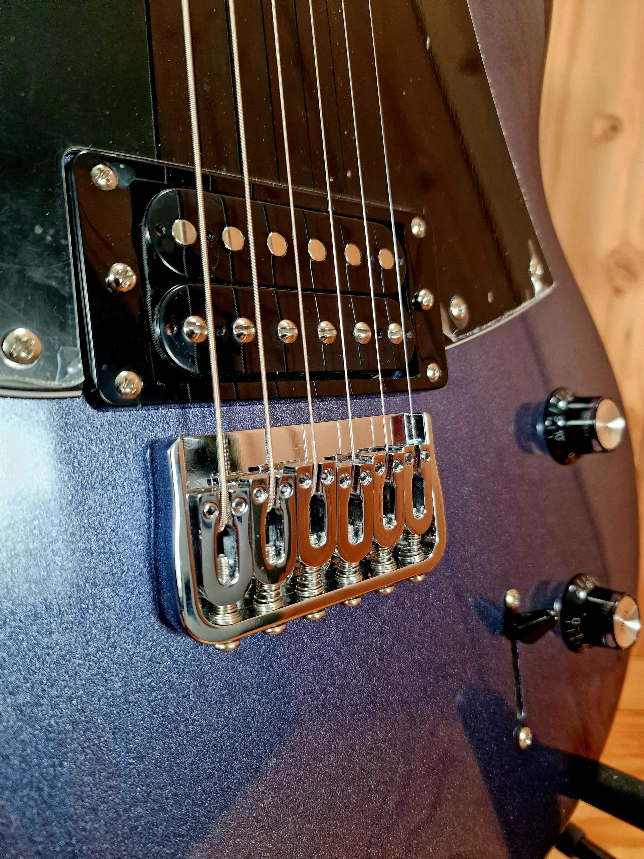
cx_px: 322
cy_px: 430
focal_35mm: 23
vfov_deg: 73.9
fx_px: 571
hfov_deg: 58.9
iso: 400
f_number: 1.8
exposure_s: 1/100
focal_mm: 6.4
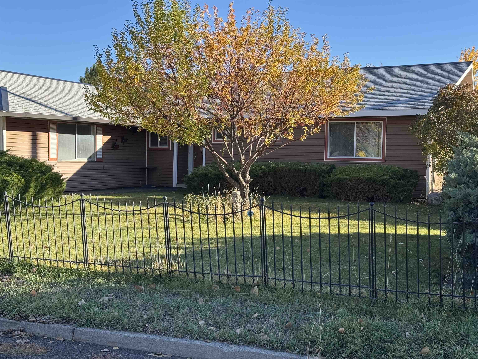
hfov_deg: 39.7
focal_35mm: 48
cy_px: 180
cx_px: 239
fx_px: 663
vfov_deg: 30.3
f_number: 1.78
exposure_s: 1/1152
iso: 64
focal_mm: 6.76
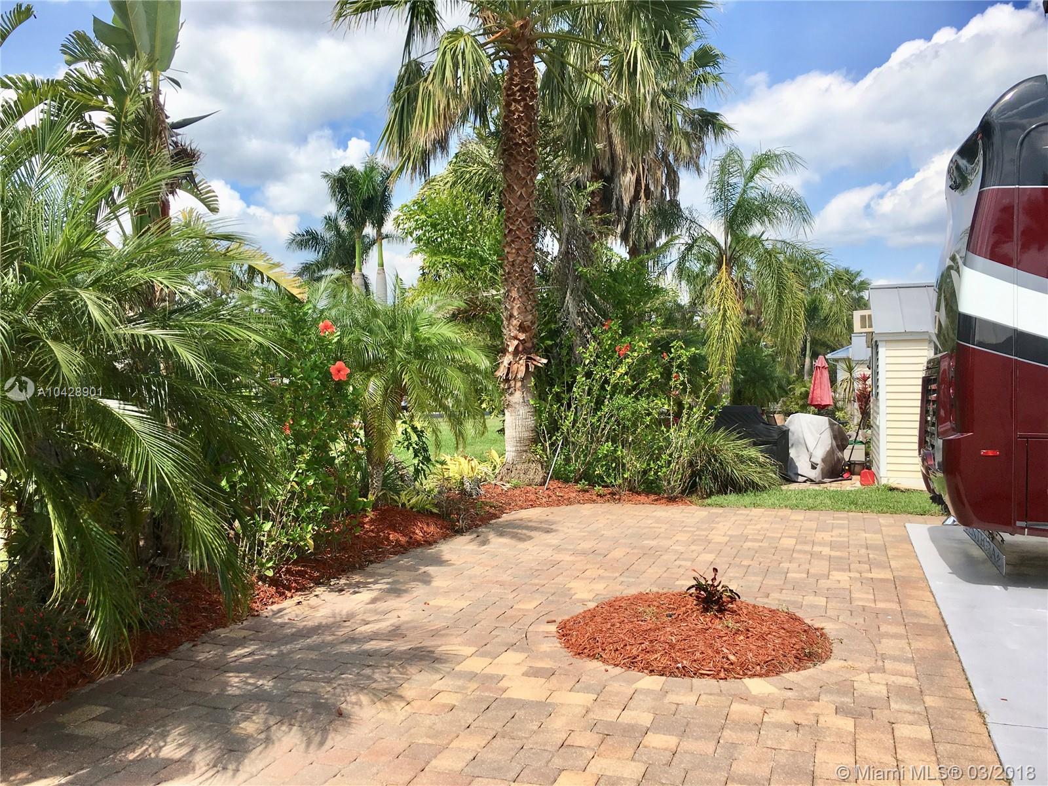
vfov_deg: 48.2
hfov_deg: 61.7
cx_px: 524
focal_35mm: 29
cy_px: 393
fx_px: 878
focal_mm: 4.15
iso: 25
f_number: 2.2
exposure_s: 1/1374
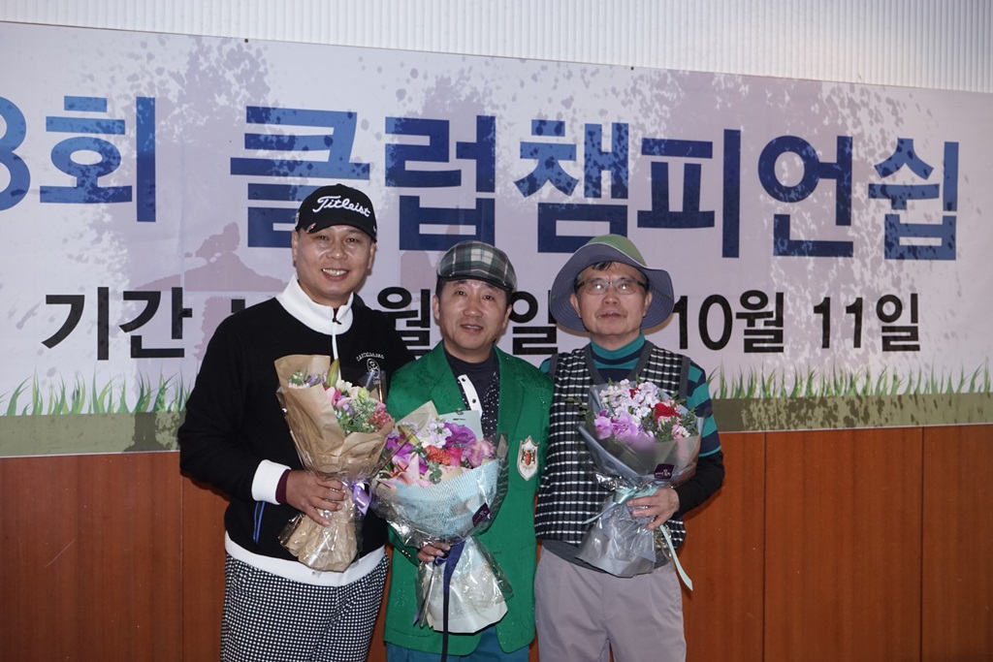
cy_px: 331
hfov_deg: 36.9
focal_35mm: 54
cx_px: 496
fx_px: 1490
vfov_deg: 25.1
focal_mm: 54
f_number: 8
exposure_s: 1/60
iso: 1600
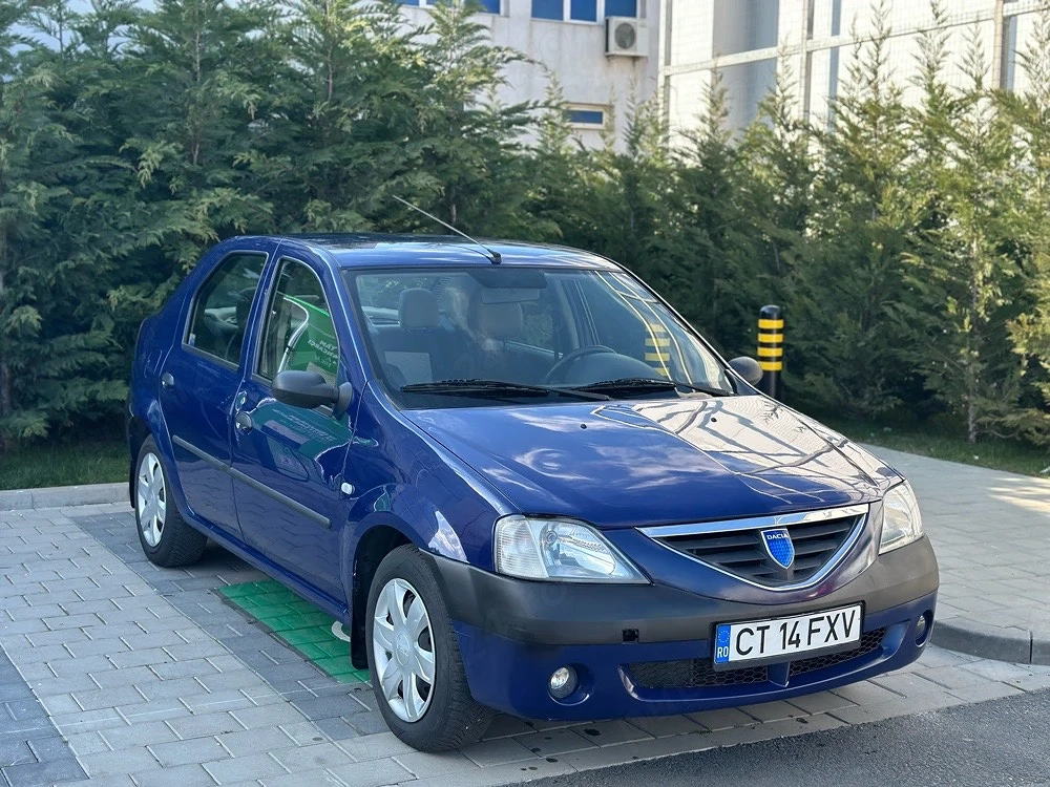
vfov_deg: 30.3
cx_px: 525
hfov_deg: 39.7
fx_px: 1456
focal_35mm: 48
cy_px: 394
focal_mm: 6.86
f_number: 1.78
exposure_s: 1/927
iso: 80
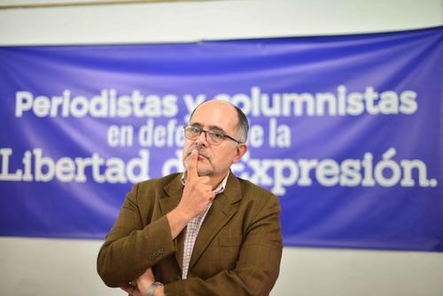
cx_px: 222
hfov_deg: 39.6
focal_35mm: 50
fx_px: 616
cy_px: 148
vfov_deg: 27.0
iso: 500
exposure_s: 1/60
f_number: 1.4
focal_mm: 50
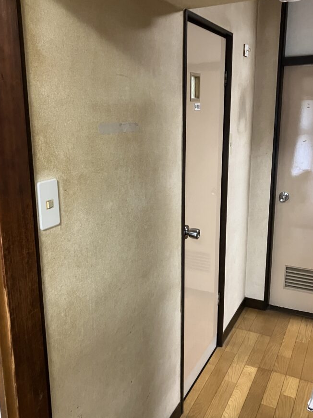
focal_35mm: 33
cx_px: 150
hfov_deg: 42.9
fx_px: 398
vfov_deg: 55.3
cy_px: 205
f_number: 1.8
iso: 320
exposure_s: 1/33
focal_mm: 3.99
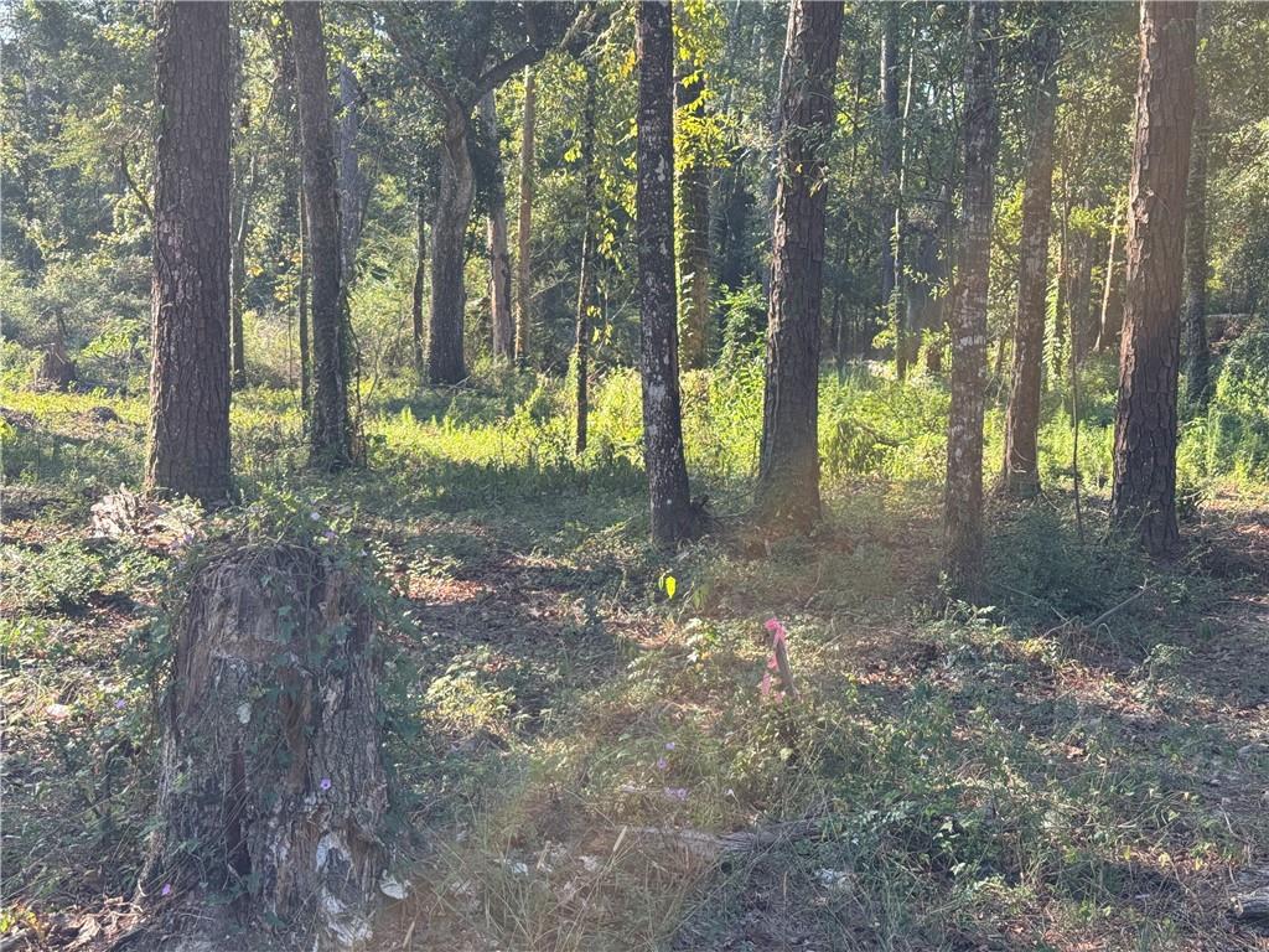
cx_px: 634
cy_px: 476
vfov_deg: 30.3
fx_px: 1760
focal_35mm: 48
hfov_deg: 39.7
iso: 64
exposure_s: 1/477
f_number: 1.78
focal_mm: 6.76
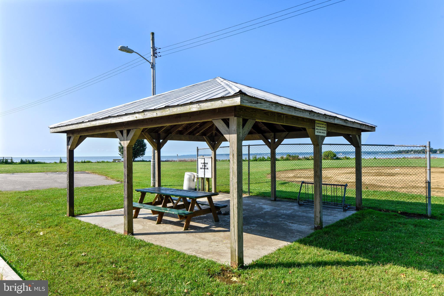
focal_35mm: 24
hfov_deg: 73.7
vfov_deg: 53.1
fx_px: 296
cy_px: 148
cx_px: 222
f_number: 8
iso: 100
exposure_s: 1/250
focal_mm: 24
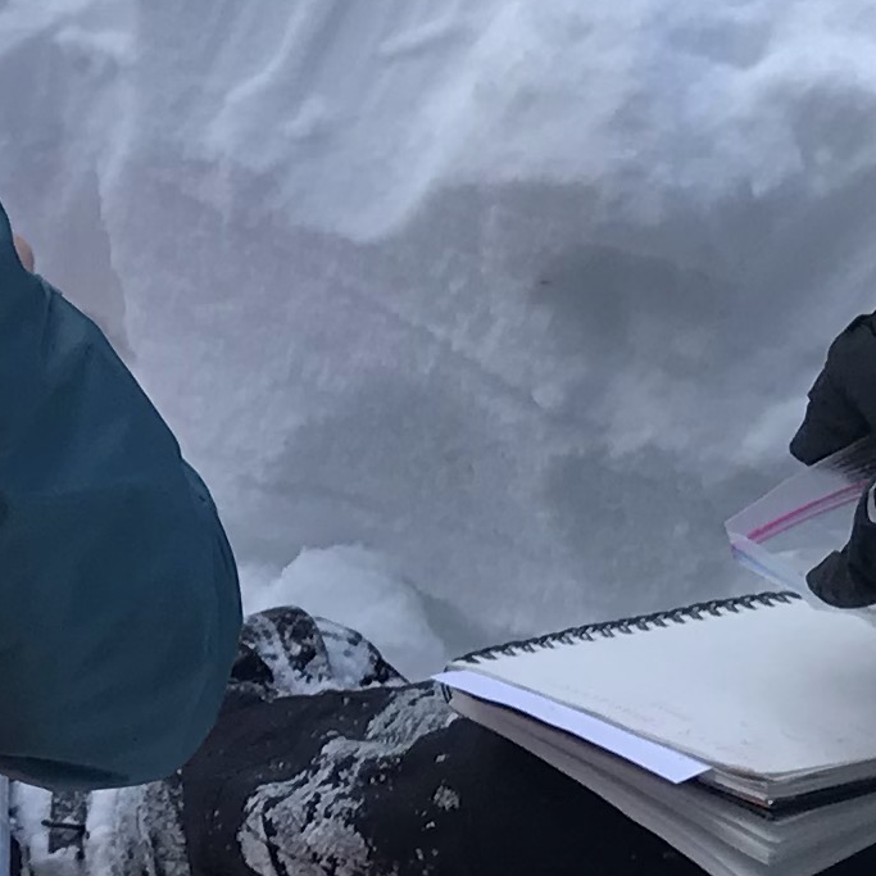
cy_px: 631
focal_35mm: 146
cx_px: -217
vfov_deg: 11.9
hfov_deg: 11.7
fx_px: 4180
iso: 20
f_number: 1.8
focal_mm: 3.99
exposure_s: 1/427
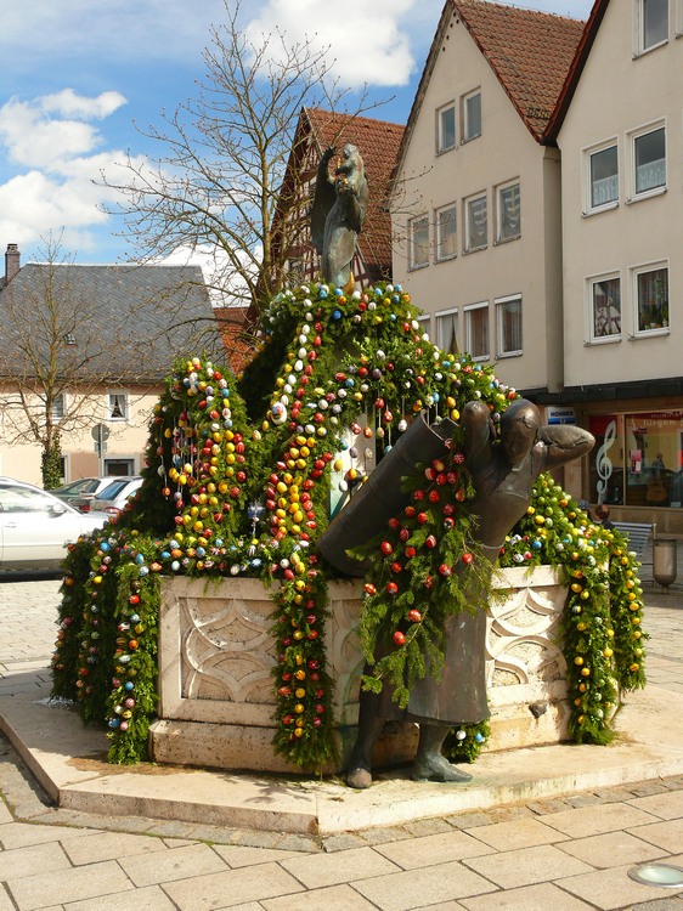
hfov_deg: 32.9
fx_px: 1158
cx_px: 342
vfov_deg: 43.0
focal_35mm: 44
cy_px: 456
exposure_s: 1/250
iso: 100
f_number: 4
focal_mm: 9.2
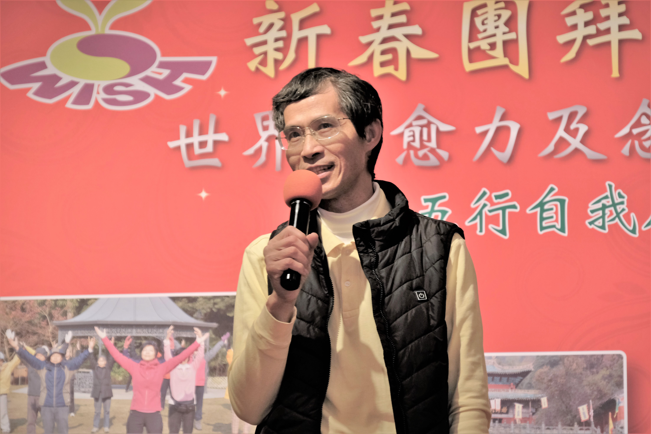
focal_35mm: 125
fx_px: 2260
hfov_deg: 16.4
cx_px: 326
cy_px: 217
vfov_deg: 11.0
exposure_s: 1/125
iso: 1600
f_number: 5.6
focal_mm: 83.3
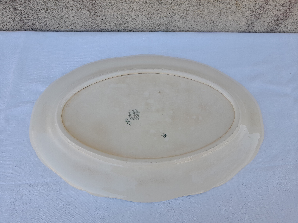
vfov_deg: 54.9
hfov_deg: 69.4
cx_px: 149
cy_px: 112
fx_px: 215
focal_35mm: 25
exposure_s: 1/145
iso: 20
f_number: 2
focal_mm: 4.6
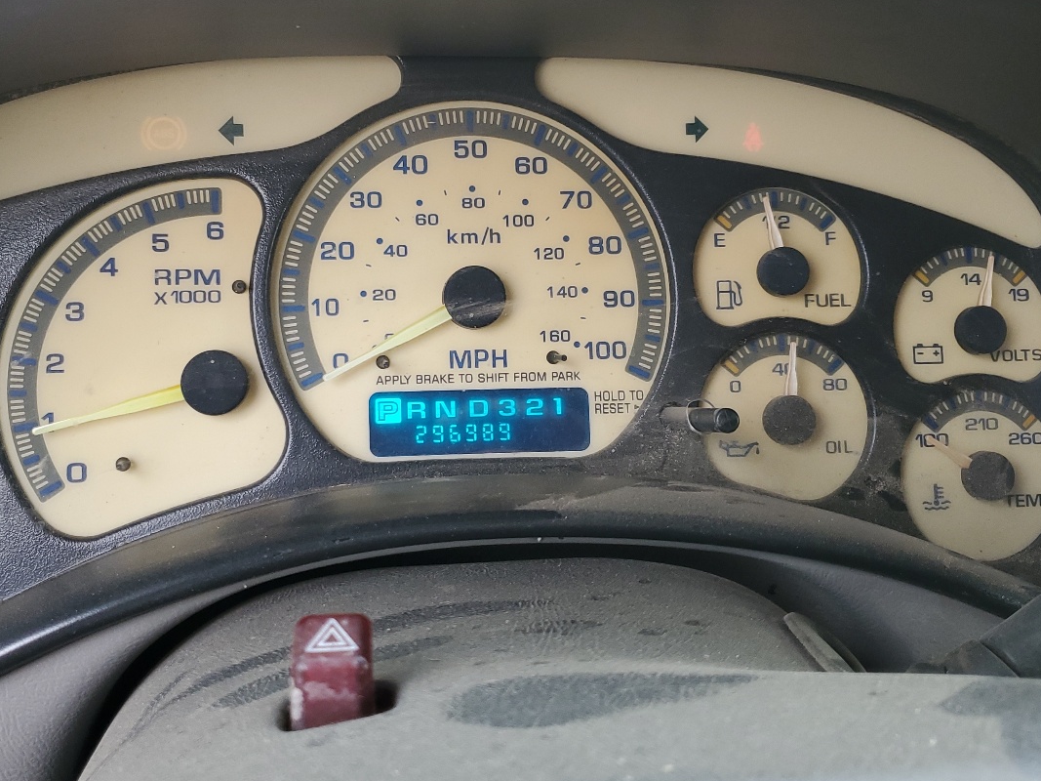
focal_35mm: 39
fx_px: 1173
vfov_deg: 36.8
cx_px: 460
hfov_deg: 47.8
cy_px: 358
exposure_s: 1/60.2
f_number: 1.5
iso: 57
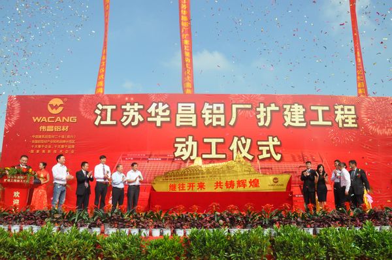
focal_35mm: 27
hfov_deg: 67.5
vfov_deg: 47.8
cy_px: 130
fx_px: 294
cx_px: 196
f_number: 14
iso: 1250
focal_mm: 18
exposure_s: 1/800
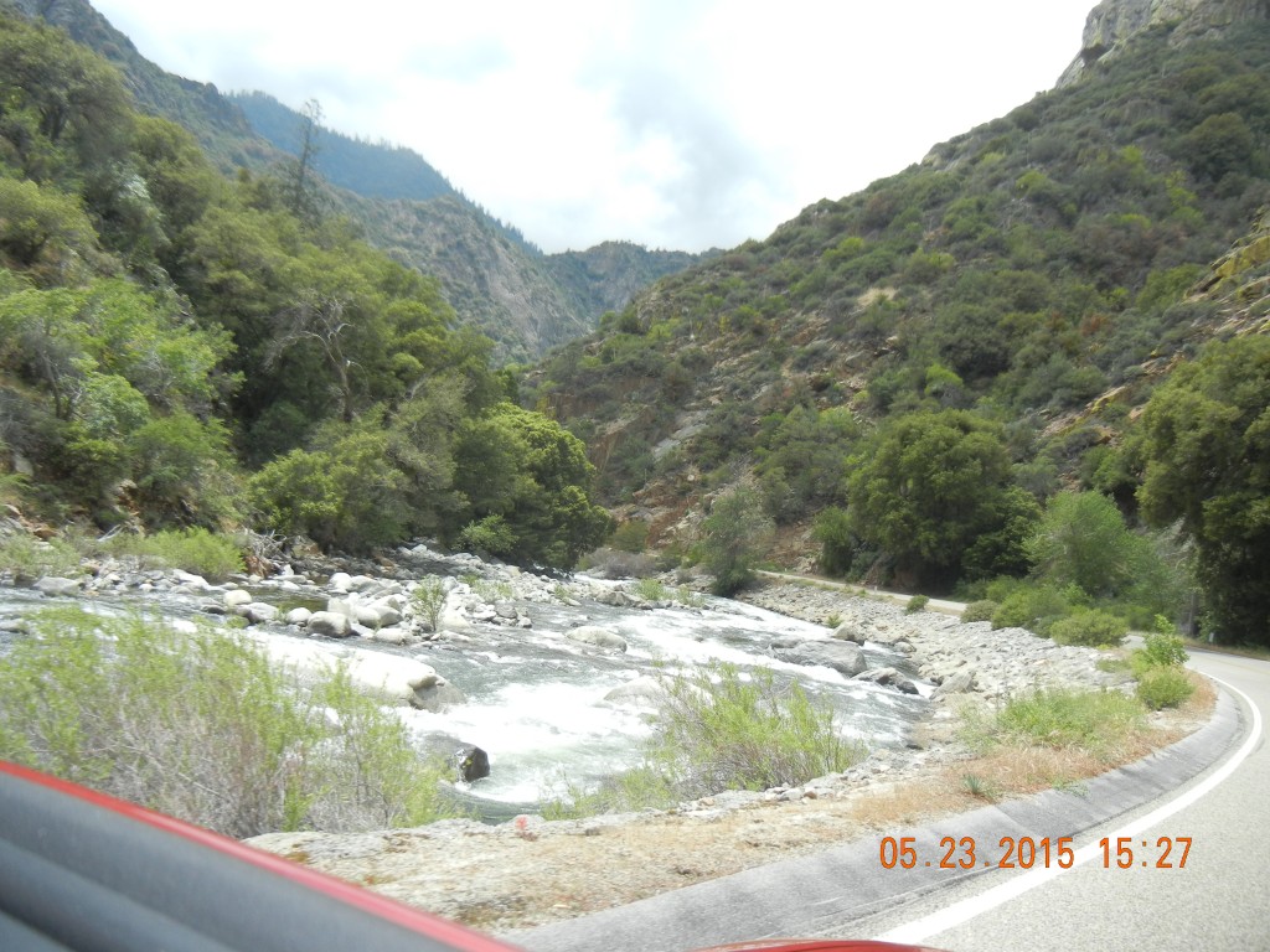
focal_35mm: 30
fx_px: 1101
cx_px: 635
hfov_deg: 60.0
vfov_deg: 46.8
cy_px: 476
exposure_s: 1/766
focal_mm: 5.4
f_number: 3.5
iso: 160
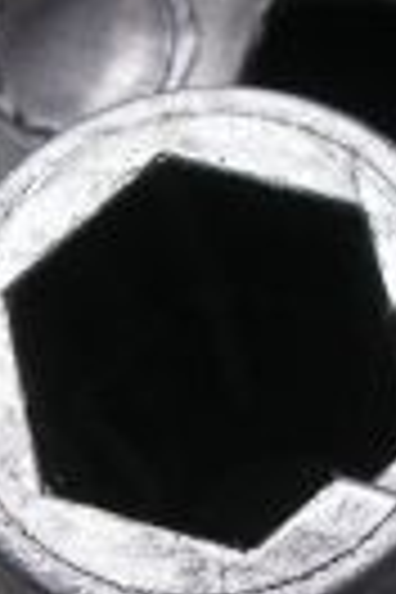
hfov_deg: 7.2
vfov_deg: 10.6
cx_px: 261
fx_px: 3168
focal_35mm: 192
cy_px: 572
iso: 50
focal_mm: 6.3
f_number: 3.3
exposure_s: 1/125
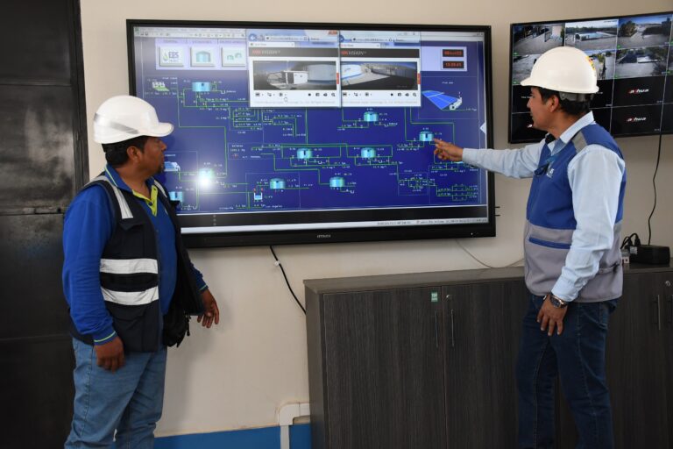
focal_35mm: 36
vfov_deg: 36.9
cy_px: 224
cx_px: 336
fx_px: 673
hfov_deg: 53.1
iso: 1250
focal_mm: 24
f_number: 5.6
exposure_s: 1/160
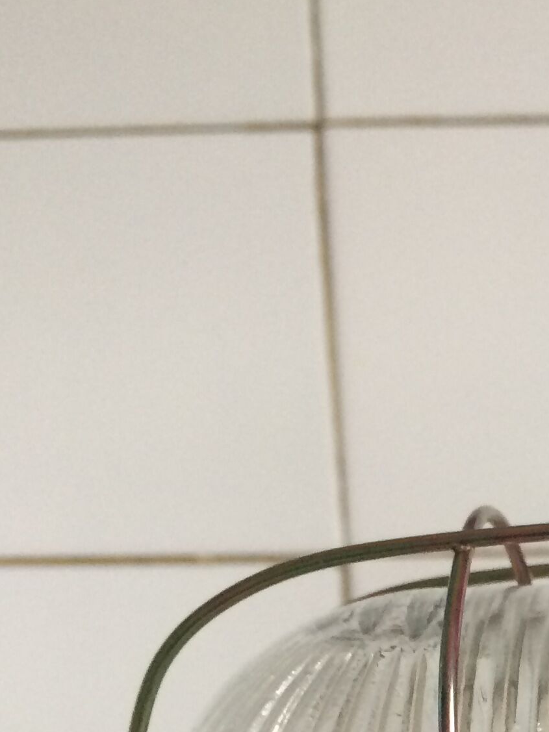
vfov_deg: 21.1
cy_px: 963
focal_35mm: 84
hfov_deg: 16.3
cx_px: 774
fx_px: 1777
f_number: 2.2
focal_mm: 4.15
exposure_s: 1/33
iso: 160
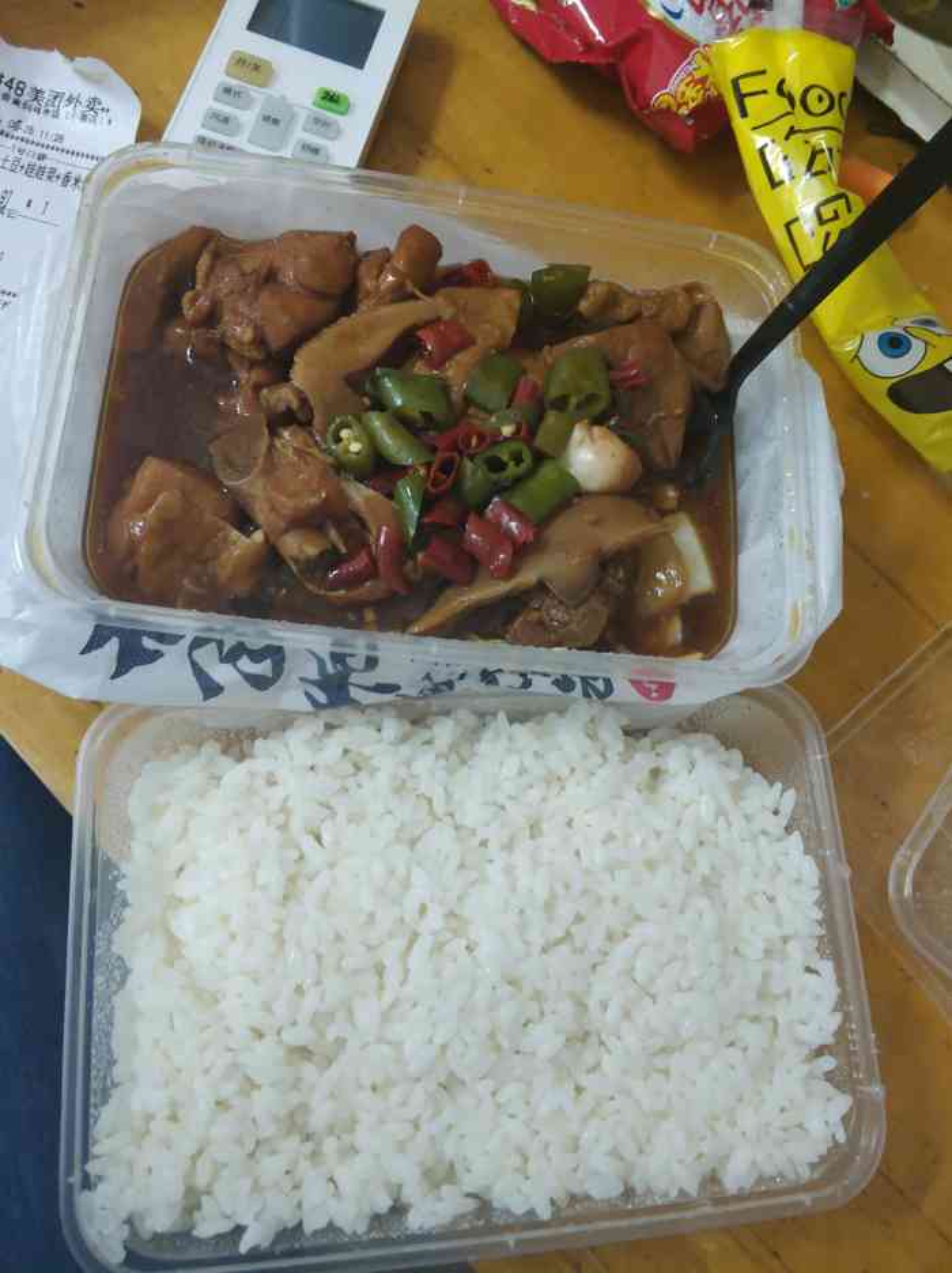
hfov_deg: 51.3
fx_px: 992
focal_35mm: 27
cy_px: 636
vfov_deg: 65.4
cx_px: 476
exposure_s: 1/17
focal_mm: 3.82
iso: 675
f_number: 1.8
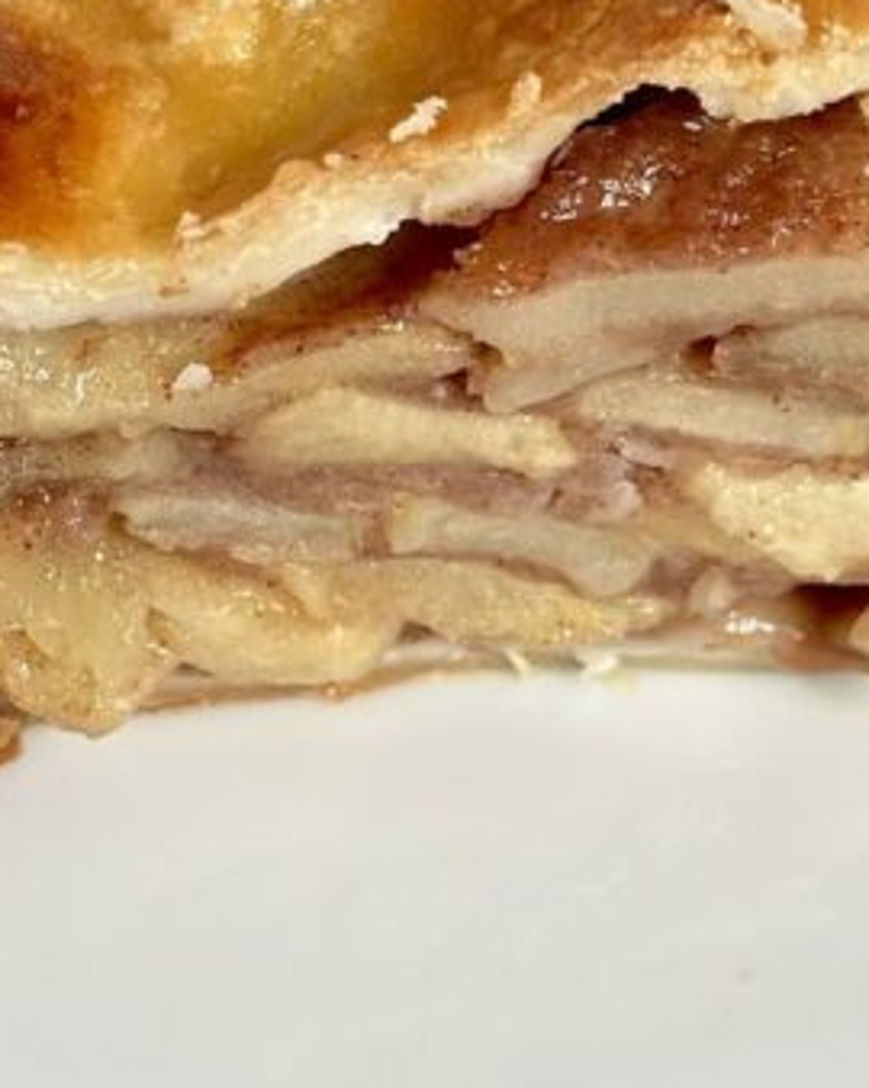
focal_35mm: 142
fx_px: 4569
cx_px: -16
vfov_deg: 13.6
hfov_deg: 10.8
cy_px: 489
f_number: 1.78
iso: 160
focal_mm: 6.86
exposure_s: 1/120
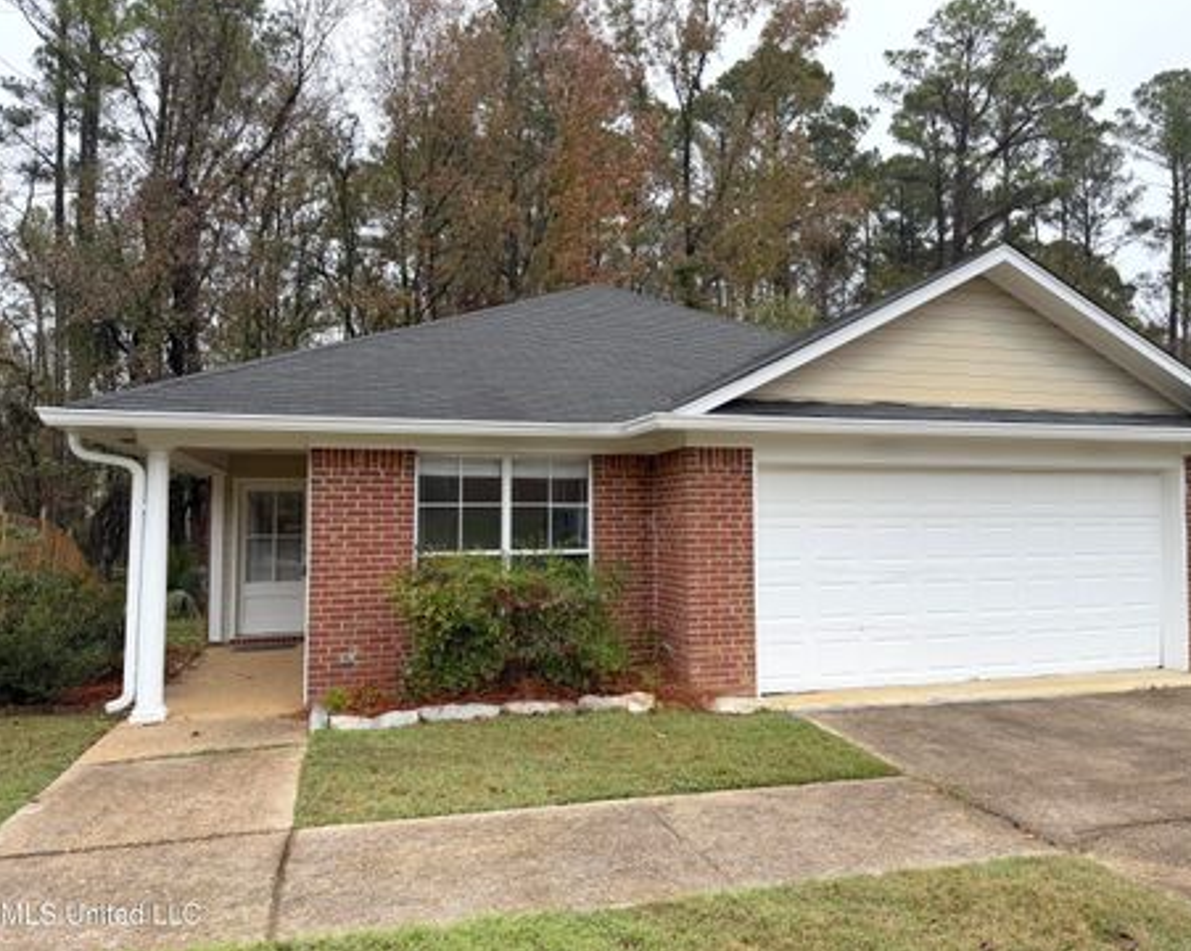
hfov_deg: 65.9
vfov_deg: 54.9
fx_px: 916
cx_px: 658
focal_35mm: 26
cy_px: 464
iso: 80
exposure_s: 1/567
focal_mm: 6.76
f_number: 1.78
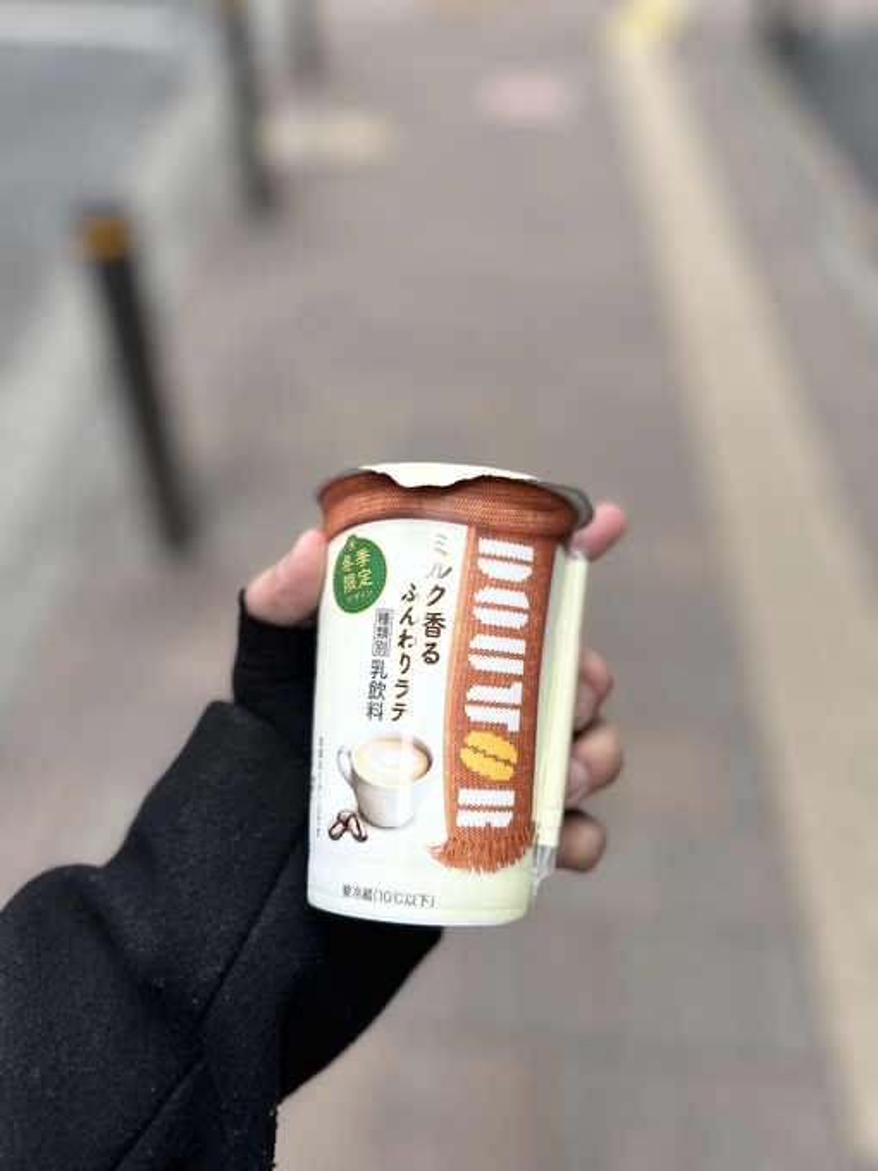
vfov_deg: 67.3
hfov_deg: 53.1
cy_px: 586
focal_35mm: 26
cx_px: 439
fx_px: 879
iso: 50
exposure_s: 1/344
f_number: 1.5
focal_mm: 5.7
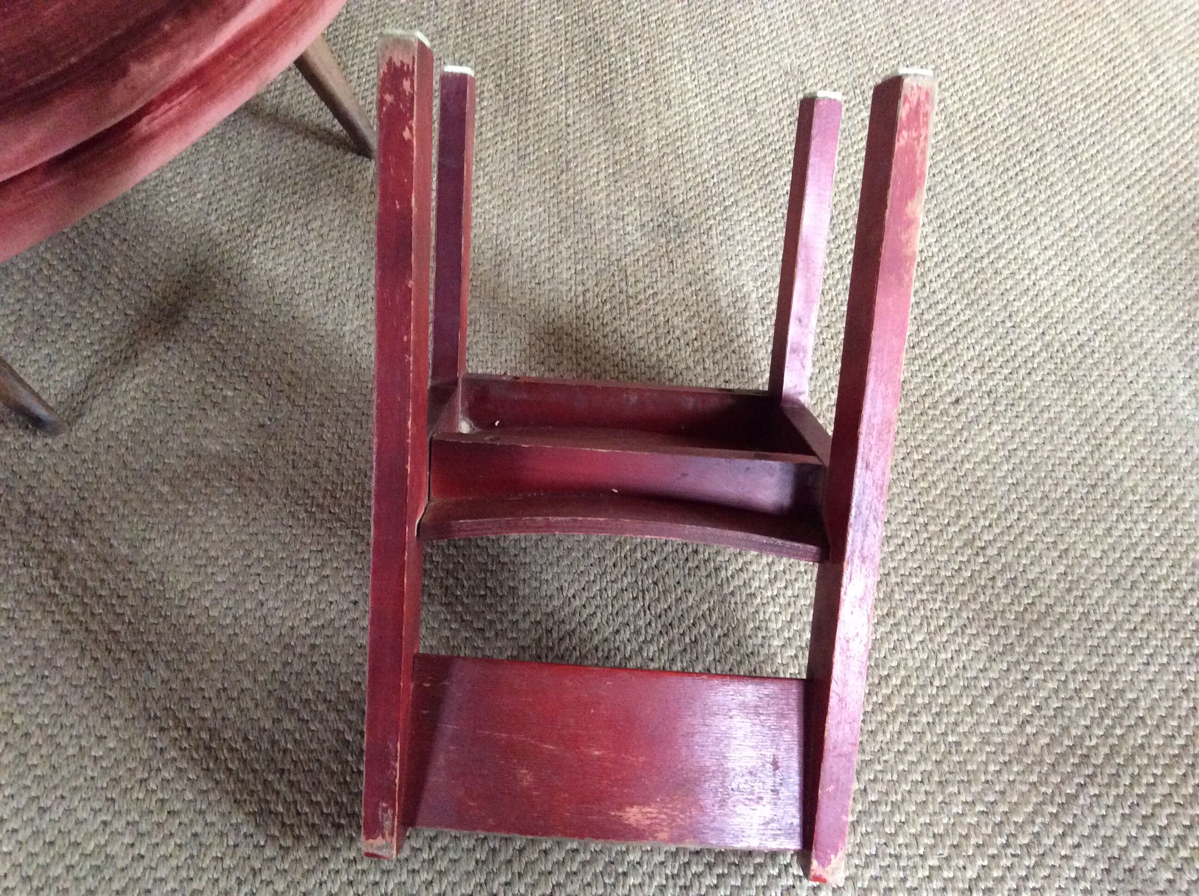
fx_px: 1107
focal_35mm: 32
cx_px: 600
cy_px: 448
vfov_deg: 44.1
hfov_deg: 56.9
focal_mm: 3.3
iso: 250
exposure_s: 1/20
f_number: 2.4
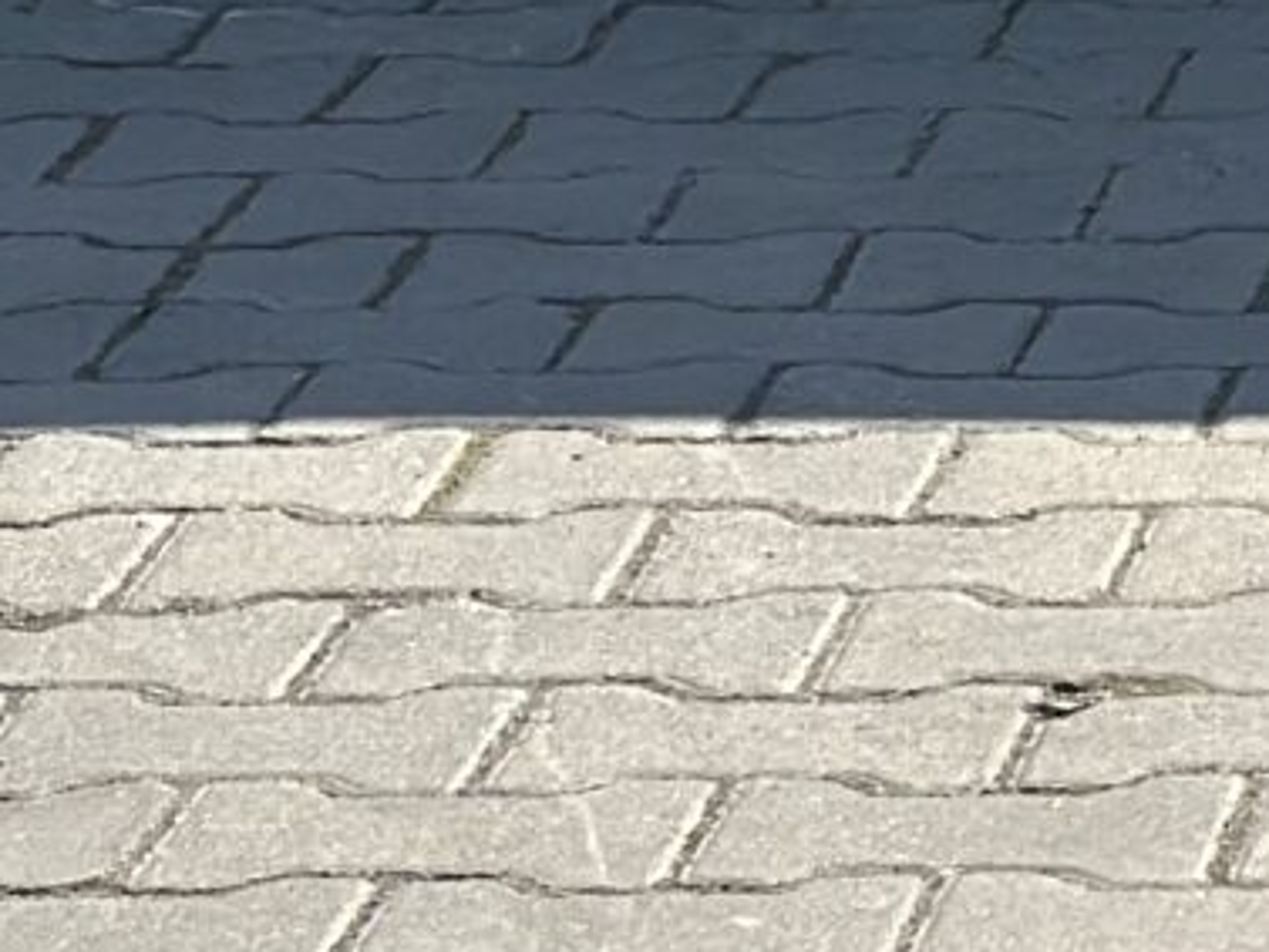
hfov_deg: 6.0
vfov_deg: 4.5
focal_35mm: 326
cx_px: 2232
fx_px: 11955
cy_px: -1113
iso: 100
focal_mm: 6.86
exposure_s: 1/5263
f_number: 1.78
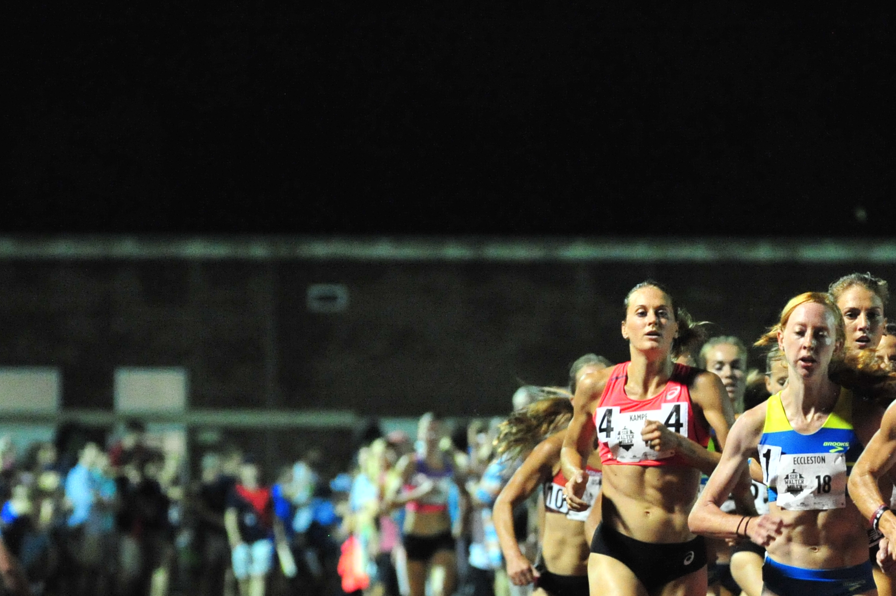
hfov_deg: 5.4
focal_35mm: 382
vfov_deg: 3.6
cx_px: 824
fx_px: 9500
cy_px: 421
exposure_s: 1/400
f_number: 4
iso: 6400
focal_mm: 175
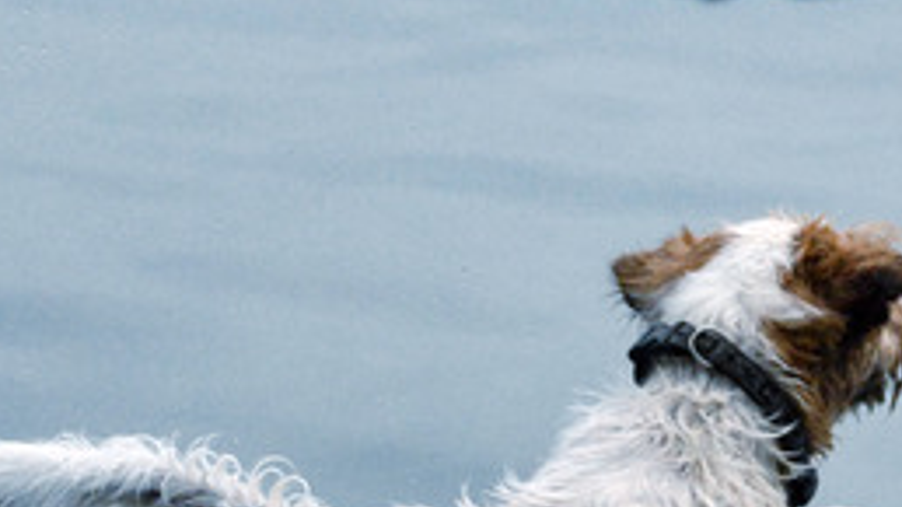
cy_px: 395
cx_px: 706
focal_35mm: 262
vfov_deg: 4.6
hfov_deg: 8.2
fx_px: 6255
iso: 1600
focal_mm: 55
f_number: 4.5
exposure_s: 1/4000
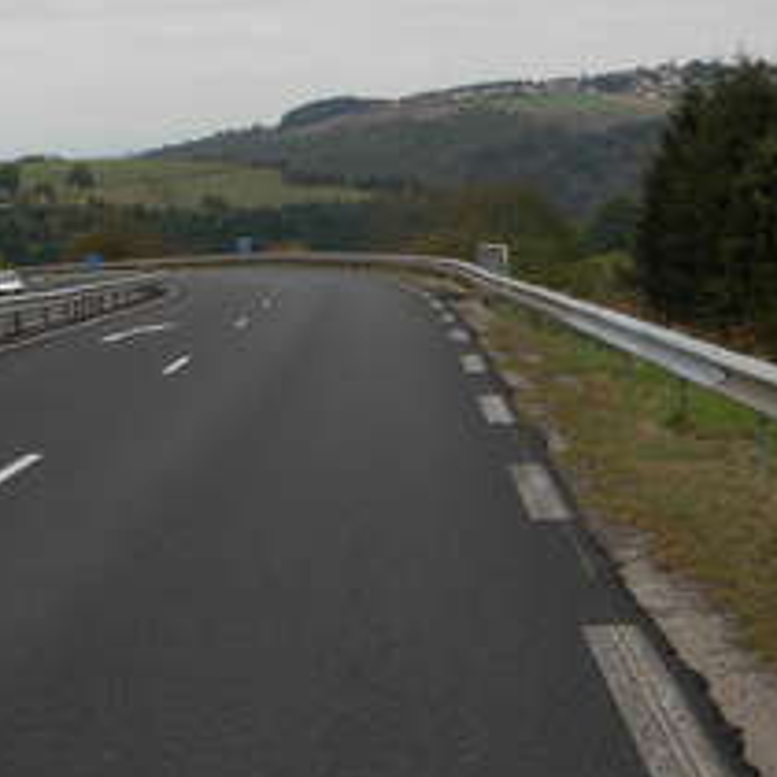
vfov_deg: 18.1
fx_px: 2438
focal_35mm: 96
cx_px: 444
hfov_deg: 18.1
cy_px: 266
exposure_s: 1/886
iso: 79
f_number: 2.9
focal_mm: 6.3
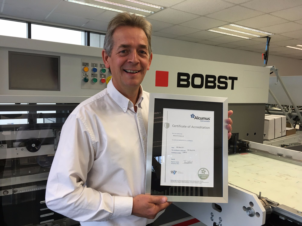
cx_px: 151
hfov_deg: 61.7
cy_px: 113
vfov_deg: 48.2
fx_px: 253
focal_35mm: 29
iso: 25
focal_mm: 4.15
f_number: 2.2
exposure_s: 1/33
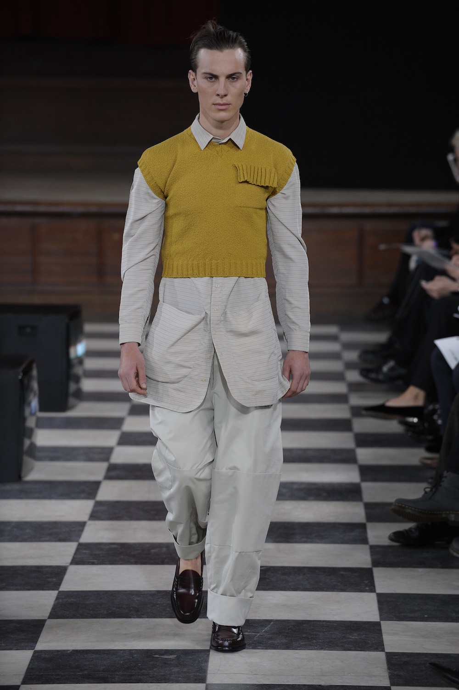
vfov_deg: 11.4
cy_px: 345
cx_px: 230
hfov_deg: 7.6
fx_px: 3447
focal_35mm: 180
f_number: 4
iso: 1000
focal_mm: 180
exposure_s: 1/500
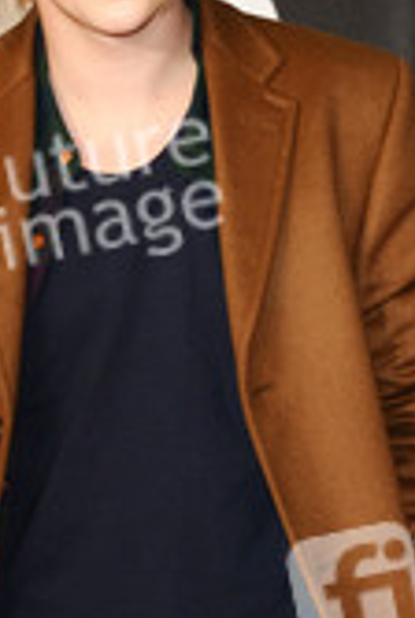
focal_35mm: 287
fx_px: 4942
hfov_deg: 4.8
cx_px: 143
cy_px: 392
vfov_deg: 7.2
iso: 320
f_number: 4.5
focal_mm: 80
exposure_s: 1/200
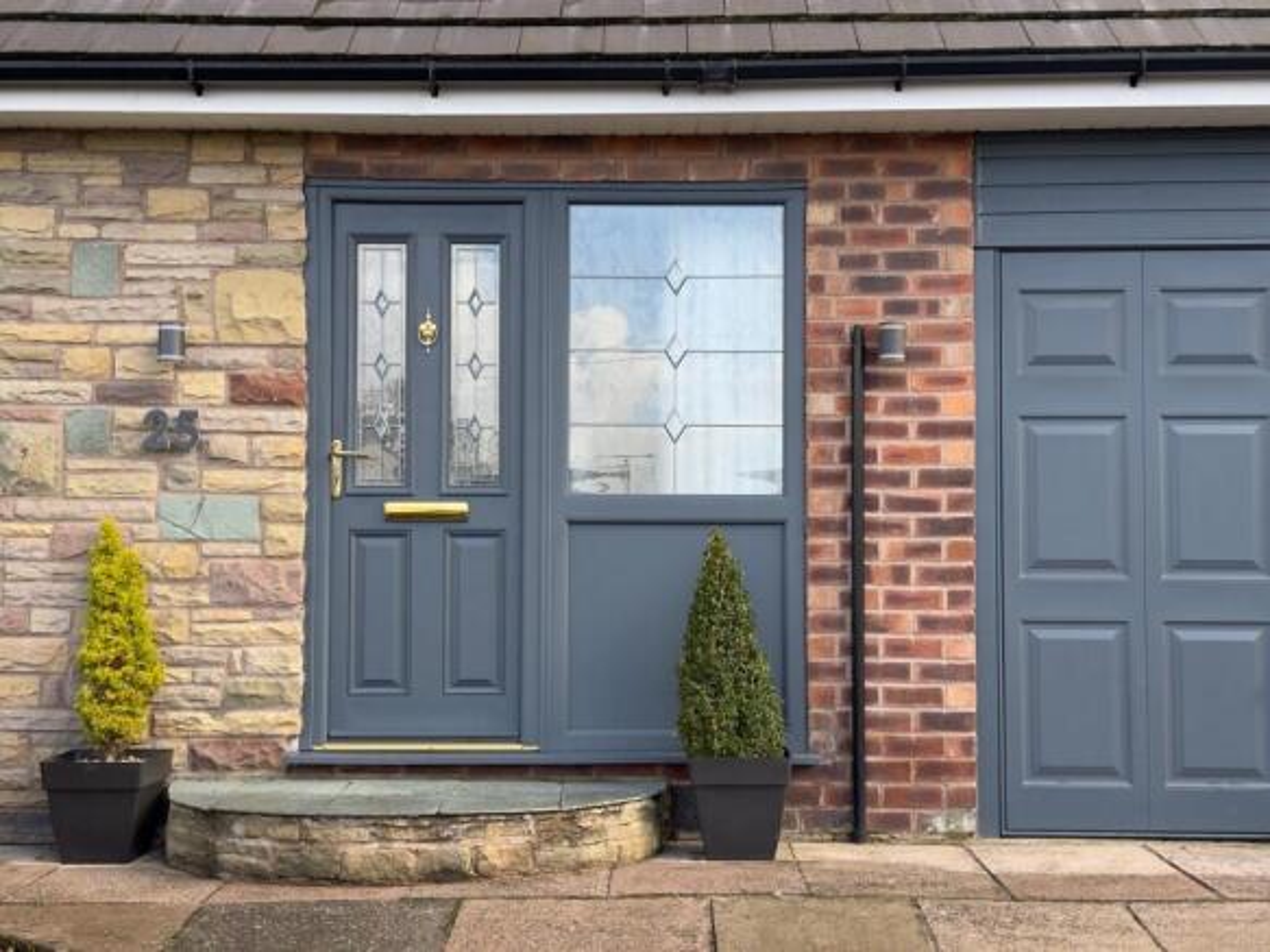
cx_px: 635
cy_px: 476
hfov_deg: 39.7
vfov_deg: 30.3
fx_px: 1761
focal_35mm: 48
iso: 64
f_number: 1.78
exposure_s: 1/544
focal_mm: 6.76
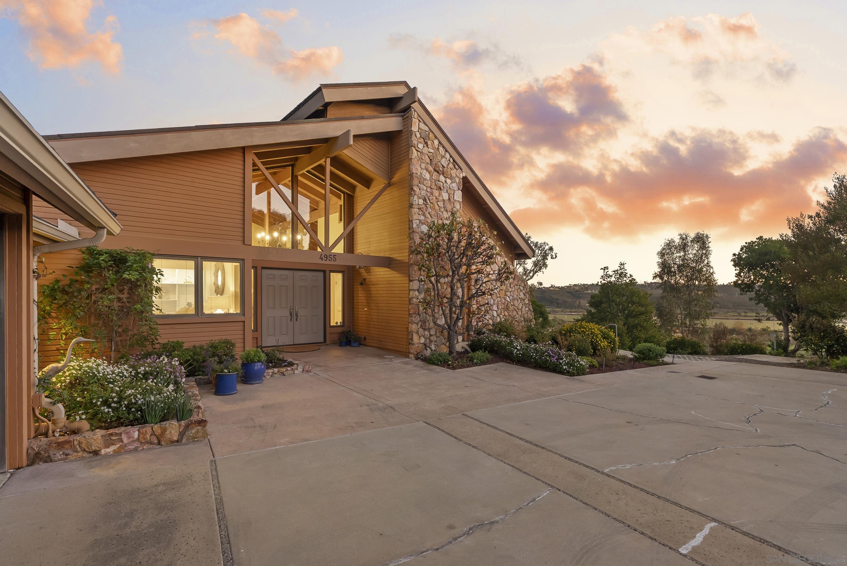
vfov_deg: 73.8
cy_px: 283
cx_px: 424
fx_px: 377
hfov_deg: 96.7
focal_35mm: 16
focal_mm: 16
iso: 800
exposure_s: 1
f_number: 7.1
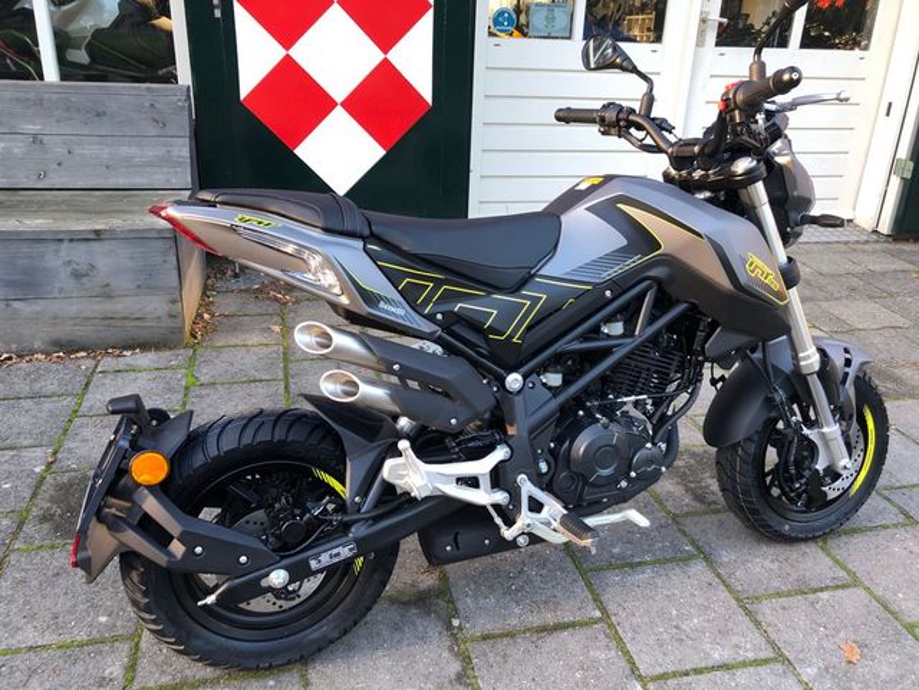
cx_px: 460
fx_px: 743
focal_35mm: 28
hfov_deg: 63.4
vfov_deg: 49.7
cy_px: 345
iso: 25
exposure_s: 1/33
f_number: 1.8
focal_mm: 3.99
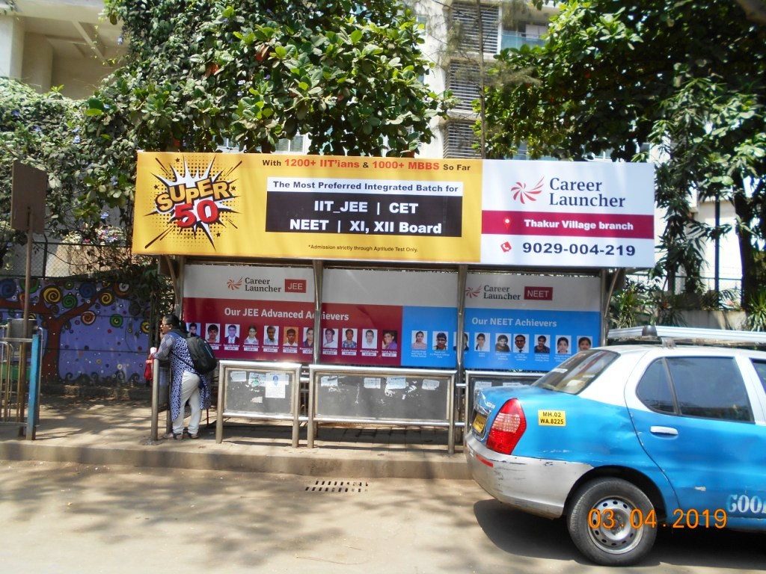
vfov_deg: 53.1
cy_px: 287
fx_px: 575
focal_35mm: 26
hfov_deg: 67.3
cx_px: 383
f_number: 3.2
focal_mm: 4.6
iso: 80
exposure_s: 1/320
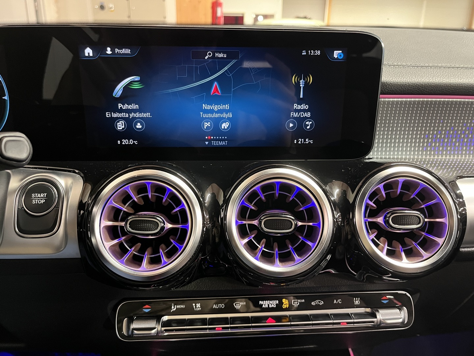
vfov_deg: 53.1
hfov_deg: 67.3
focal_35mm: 26
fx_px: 356
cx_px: 237
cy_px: 178
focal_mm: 5.1
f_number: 1.6
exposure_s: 1/33
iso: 500
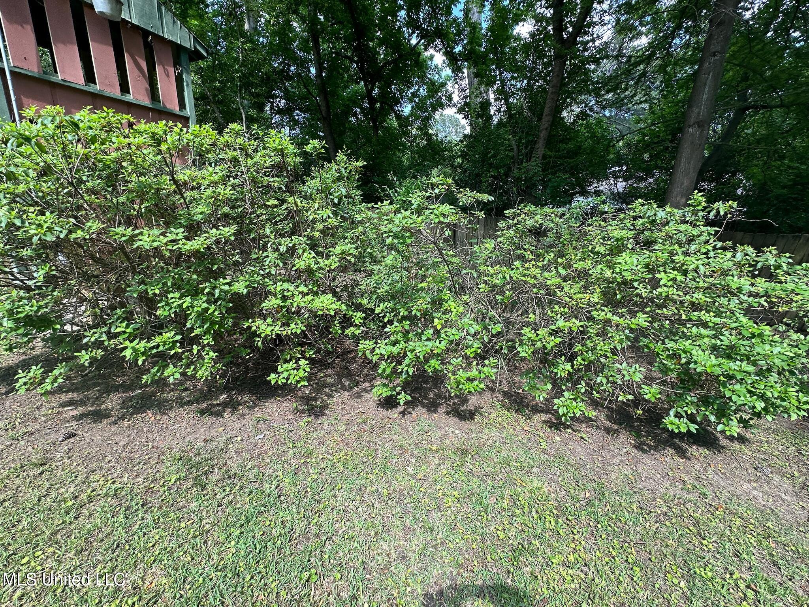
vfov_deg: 85.7
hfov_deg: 102.1
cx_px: 404
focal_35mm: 14
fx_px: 327
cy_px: 304
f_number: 2.2
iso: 40
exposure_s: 1/230
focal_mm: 2.22
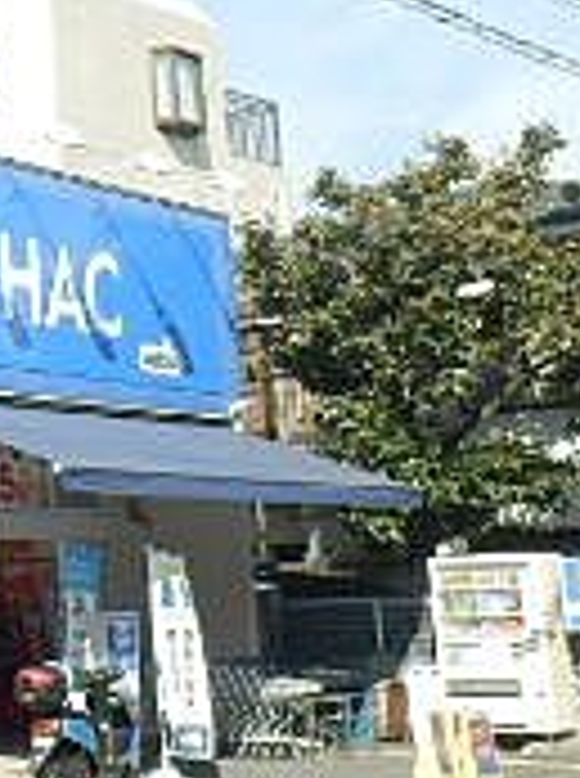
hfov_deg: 15.3
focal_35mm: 89
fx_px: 1996
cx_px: -274
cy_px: 274
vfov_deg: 22.0
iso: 80
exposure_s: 1/640
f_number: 3
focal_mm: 4.2
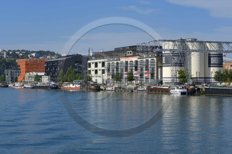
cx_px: 116
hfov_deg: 24.8
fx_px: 528
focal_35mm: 82
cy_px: 77
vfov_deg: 16.6
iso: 200
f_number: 13
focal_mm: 82
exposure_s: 1/320
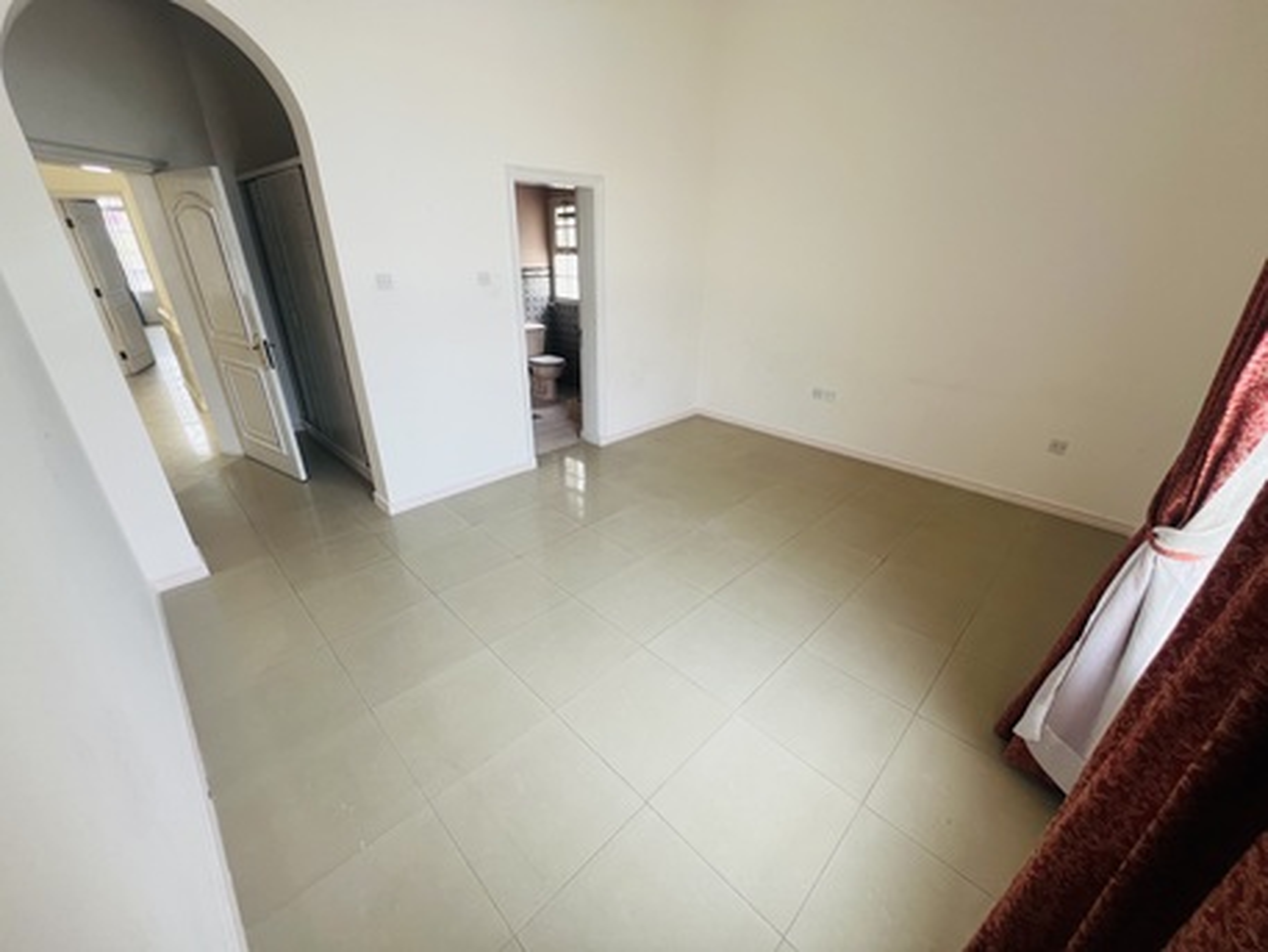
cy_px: 476
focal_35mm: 13
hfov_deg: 106.2
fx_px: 476
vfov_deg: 89.9
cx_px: 634
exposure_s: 1/40
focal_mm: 1.57
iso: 50
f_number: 1.8
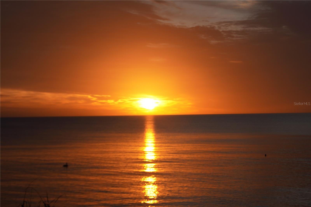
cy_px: 104
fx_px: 906
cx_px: 156
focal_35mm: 105
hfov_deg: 19.5
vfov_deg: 13.0
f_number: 7.1
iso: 100
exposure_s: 1/400
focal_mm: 70
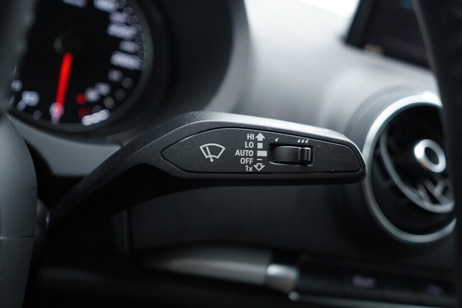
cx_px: 231
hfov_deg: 53.1
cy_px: 154
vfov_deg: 36.9
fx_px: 462
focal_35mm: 36
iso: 250
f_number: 2.8
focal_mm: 24
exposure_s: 1/40
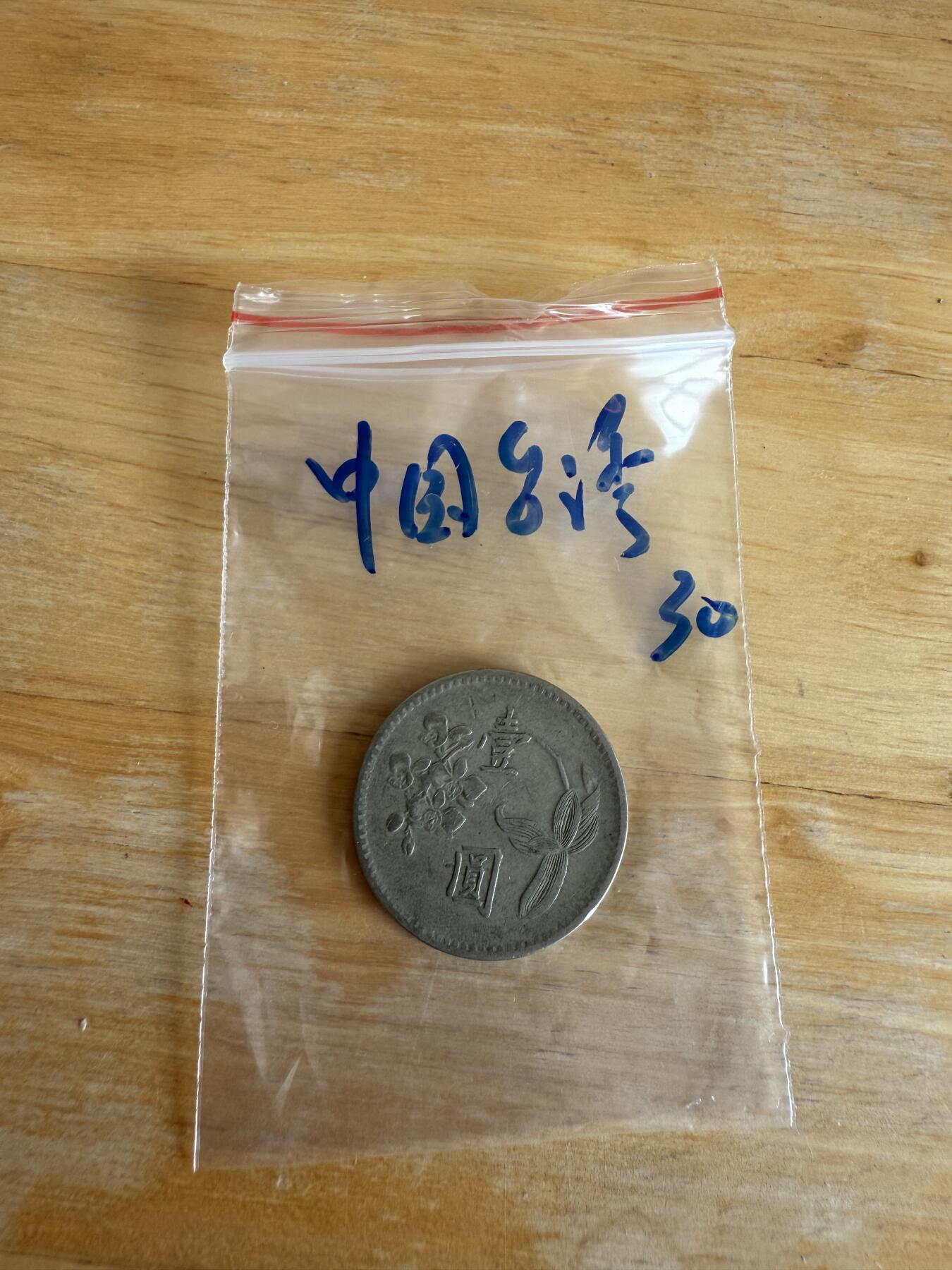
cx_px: 476
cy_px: 635
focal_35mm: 24
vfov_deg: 71.6
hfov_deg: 56.8
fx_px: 880
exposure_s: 1/99
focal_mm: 2.22
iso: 40
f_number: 2.2
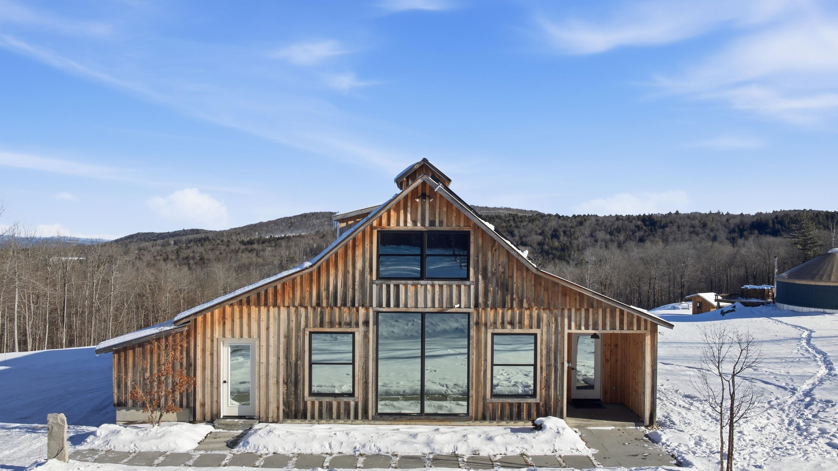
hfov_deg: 69.9
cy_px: 250
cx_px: 418
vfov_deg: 42.9
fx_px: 600
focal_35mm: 27
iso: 100
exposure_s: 1/120
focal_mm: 12.3
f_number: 6.3
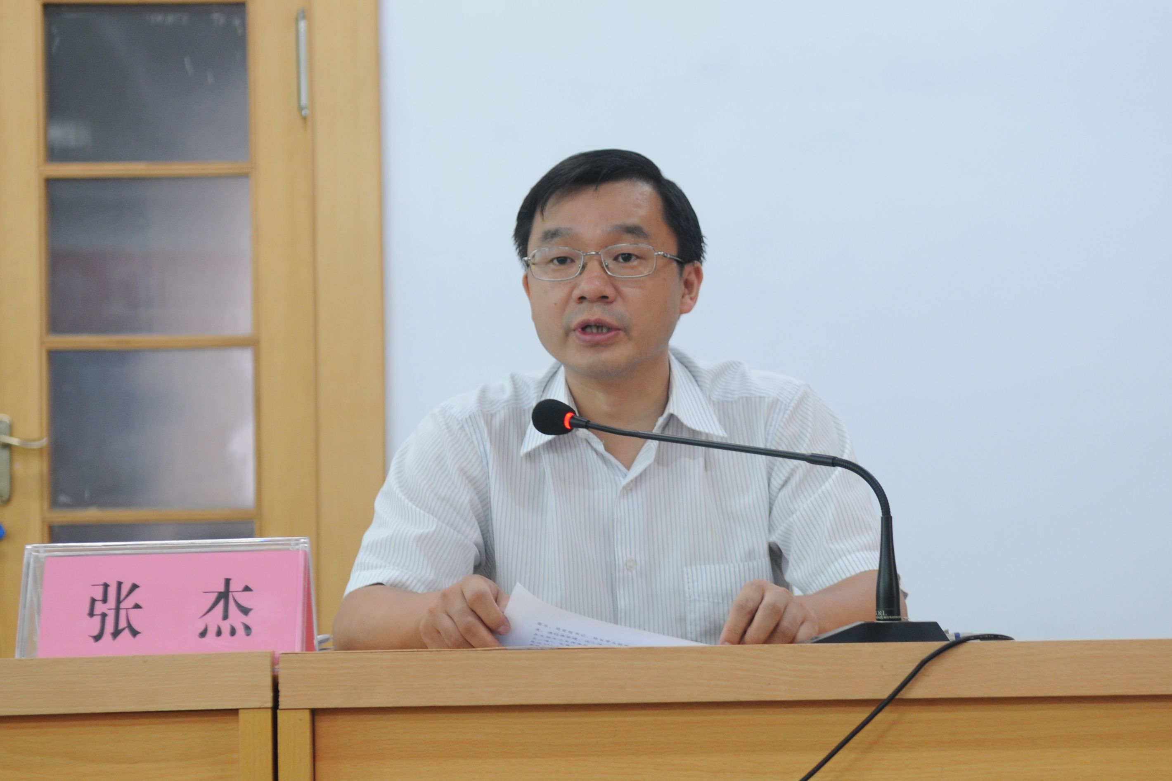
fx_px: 1563
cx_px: 586
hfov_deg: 41.1
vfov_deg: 28.1
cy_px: 390
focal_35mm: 48
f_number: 2.8
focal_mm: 32
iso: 320
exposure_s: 1/20
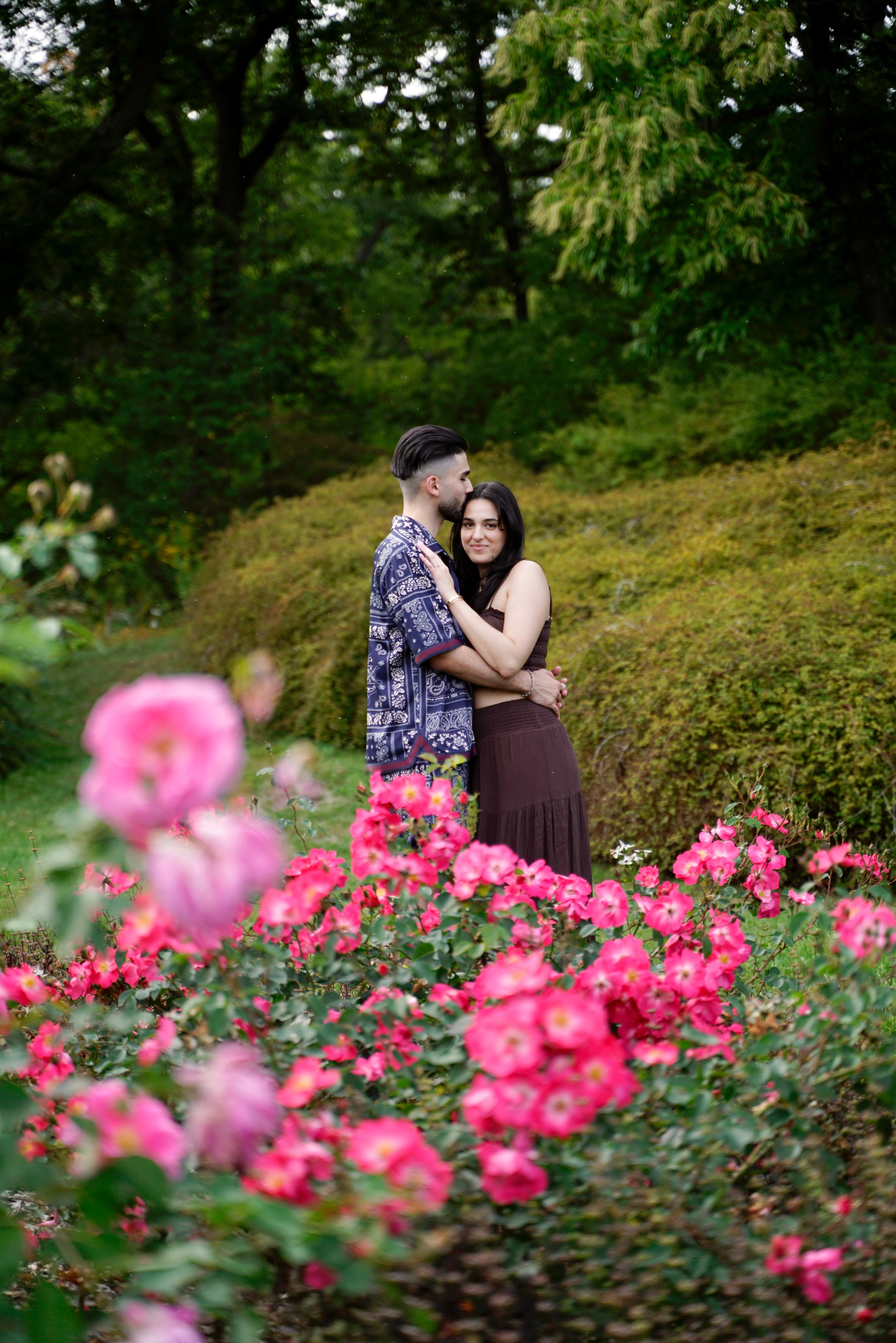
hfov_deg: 18.2
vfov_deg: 27.0
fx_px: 2799
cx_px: 448
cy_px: 672
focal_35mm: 75
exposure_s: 1/800
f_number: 2.8
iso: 200
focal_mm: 75
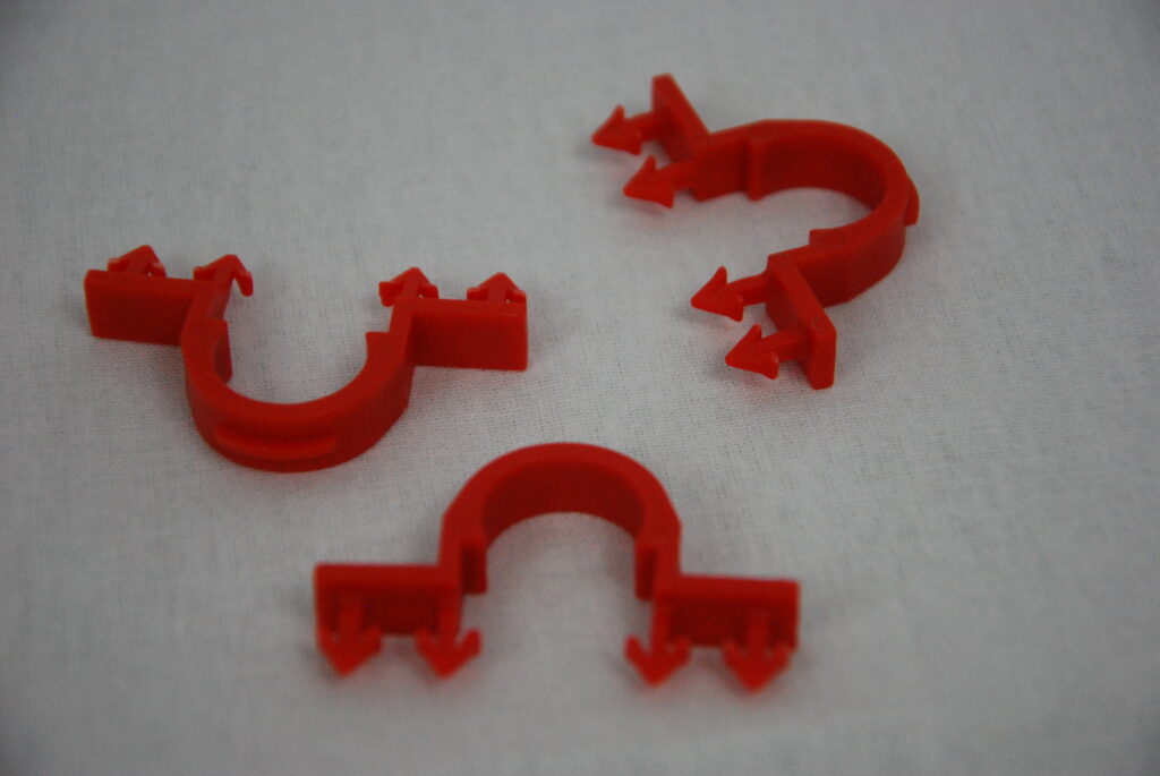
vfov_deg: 11.4
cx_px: 580
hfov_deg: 17.0
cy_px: 388
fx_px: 3870
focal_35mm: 120
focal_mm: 80
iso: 1400
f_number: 5.6
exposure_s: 1/125
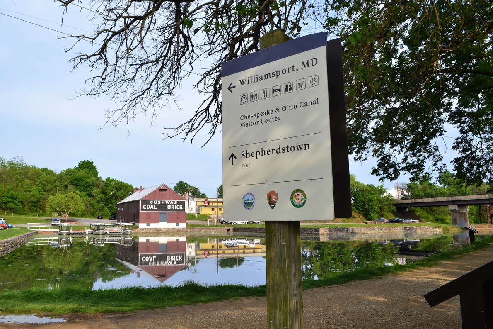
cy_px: 164
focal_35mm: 27
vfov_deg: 47.9
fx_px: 370
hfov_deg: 67.4
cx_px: 246
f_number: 10
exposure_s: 1/320
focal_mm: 18
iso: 400
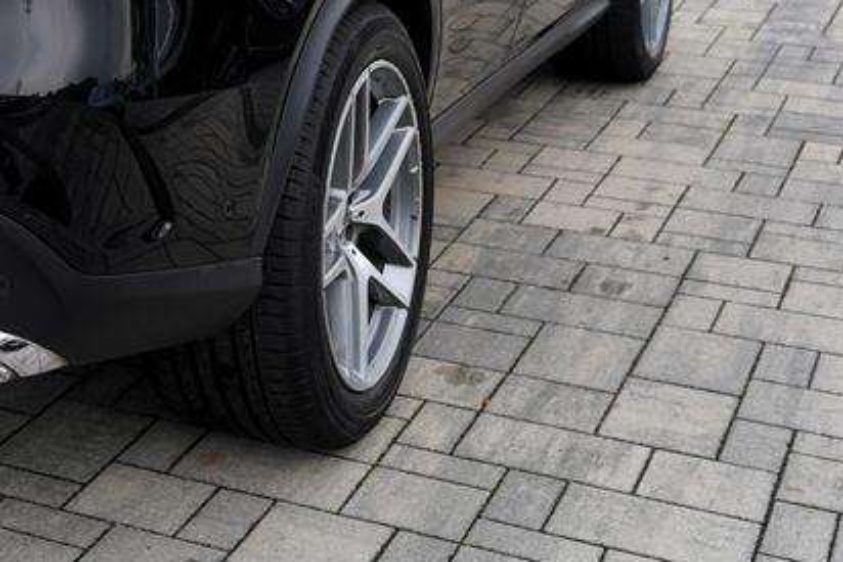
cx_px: -65
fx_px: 1921
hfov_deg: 23.4
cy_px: -93
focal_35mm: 82
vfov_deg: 16.1
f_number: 5
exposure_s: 1/125
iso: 100
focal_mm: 33
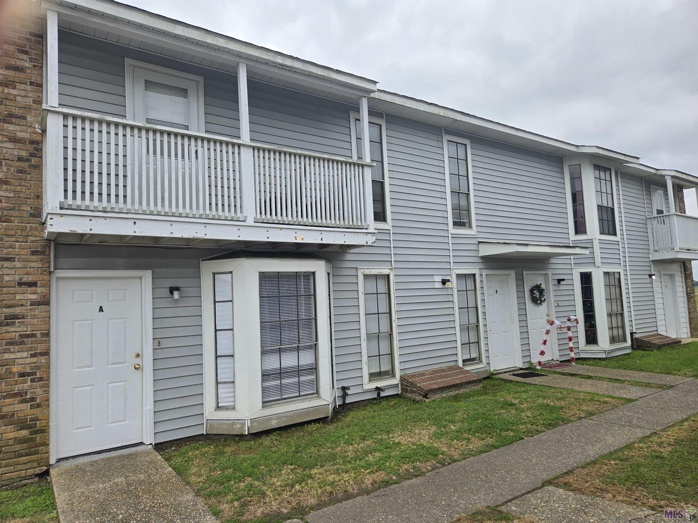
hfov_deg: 73.9
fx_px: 464
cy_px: 262
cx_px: 349
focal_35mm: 23
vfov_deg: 58.9
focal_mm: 5.4
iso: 25
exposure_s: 1/1008
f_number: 1.8
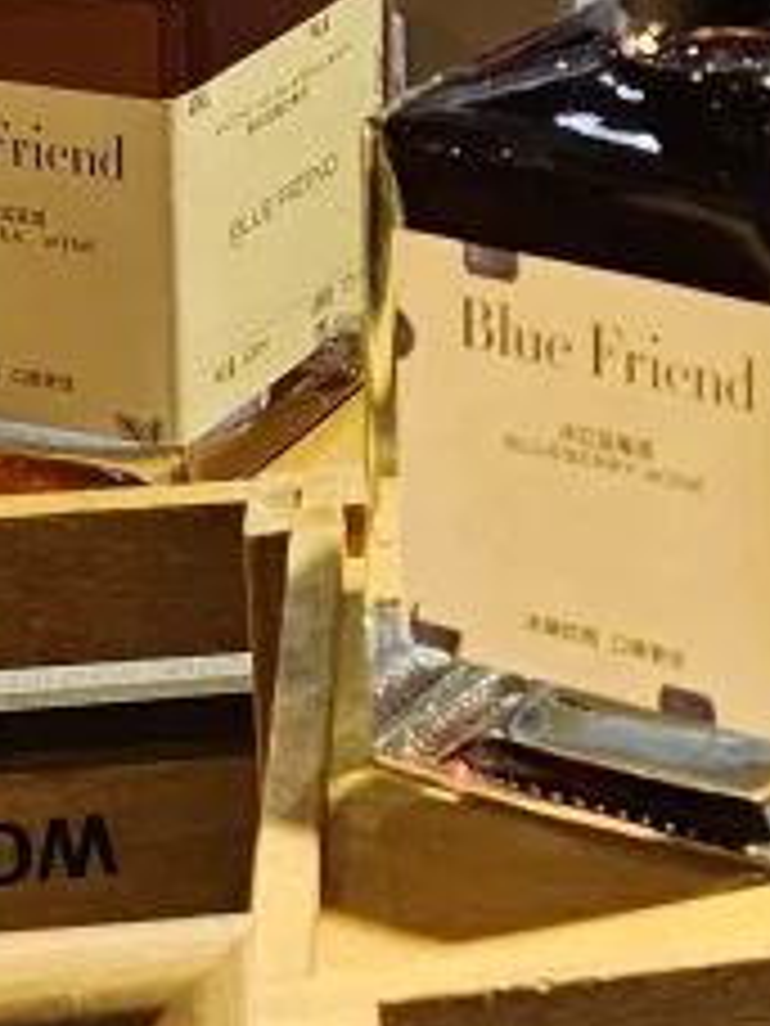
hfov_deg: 9.9
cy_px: -549
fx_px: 4301
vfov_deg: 12.8
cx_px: 1184
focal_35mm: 145
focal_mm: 6.3
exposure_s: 1/100
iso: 50
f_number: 1.7
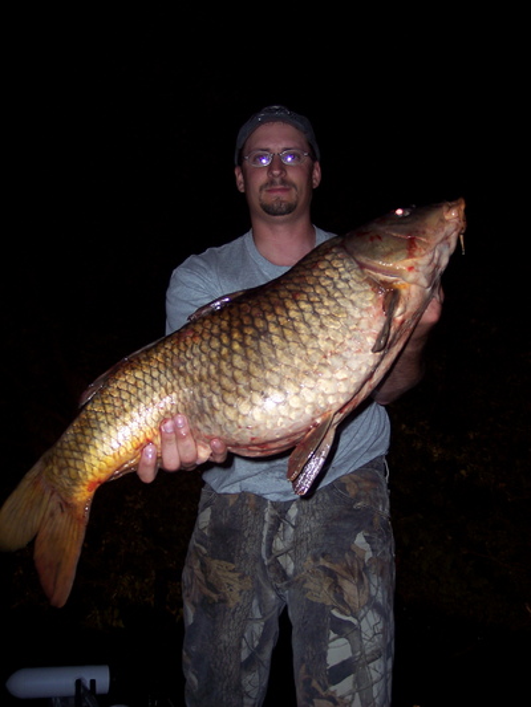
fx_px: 797
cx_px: 266
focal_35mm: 39
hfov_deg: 36.8
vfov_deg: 47.9
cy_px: 354
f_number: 2.8
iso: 100
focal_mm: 8
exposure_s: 1/60
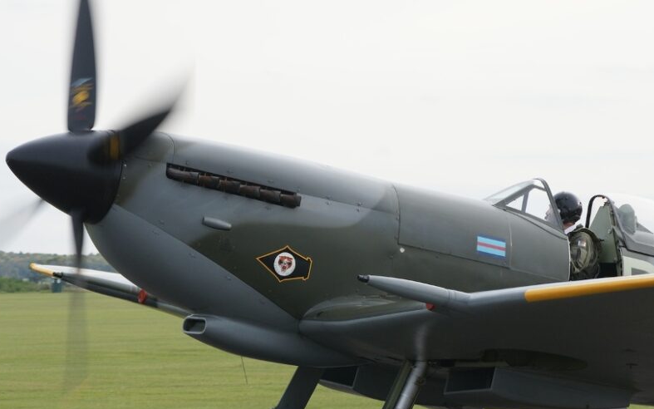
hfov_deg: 11.7
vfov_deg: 7.3
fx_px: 3191
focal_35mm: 179
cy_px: 271
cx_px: 360
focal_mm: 90
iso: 250
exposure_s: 1/160
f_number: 8
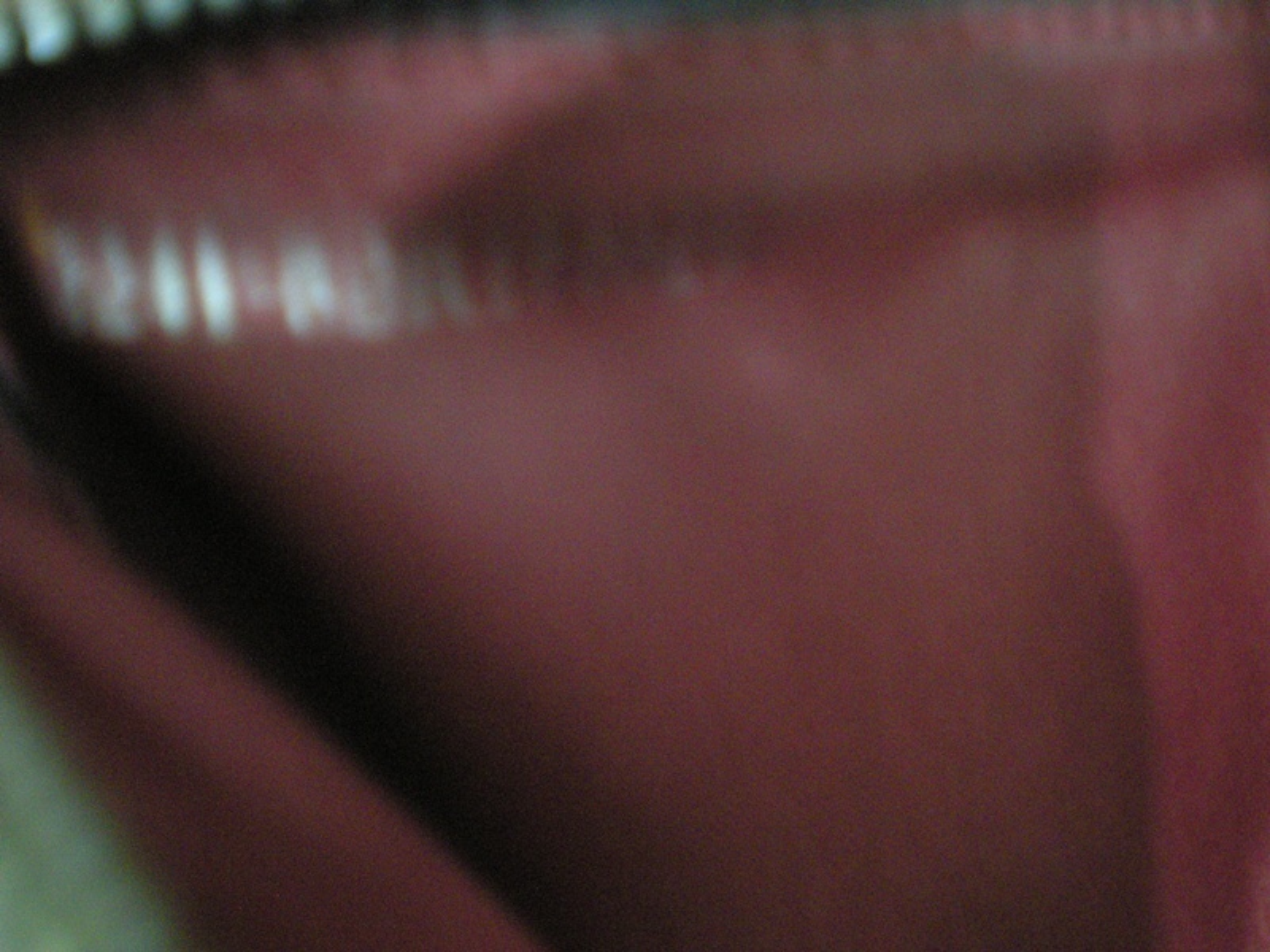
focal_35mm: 38
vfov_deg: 37.7
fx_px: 1394
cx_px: 635
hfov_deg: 49.0
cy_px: 476
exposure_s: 1
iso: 640
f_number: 3.1
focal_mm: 6.3
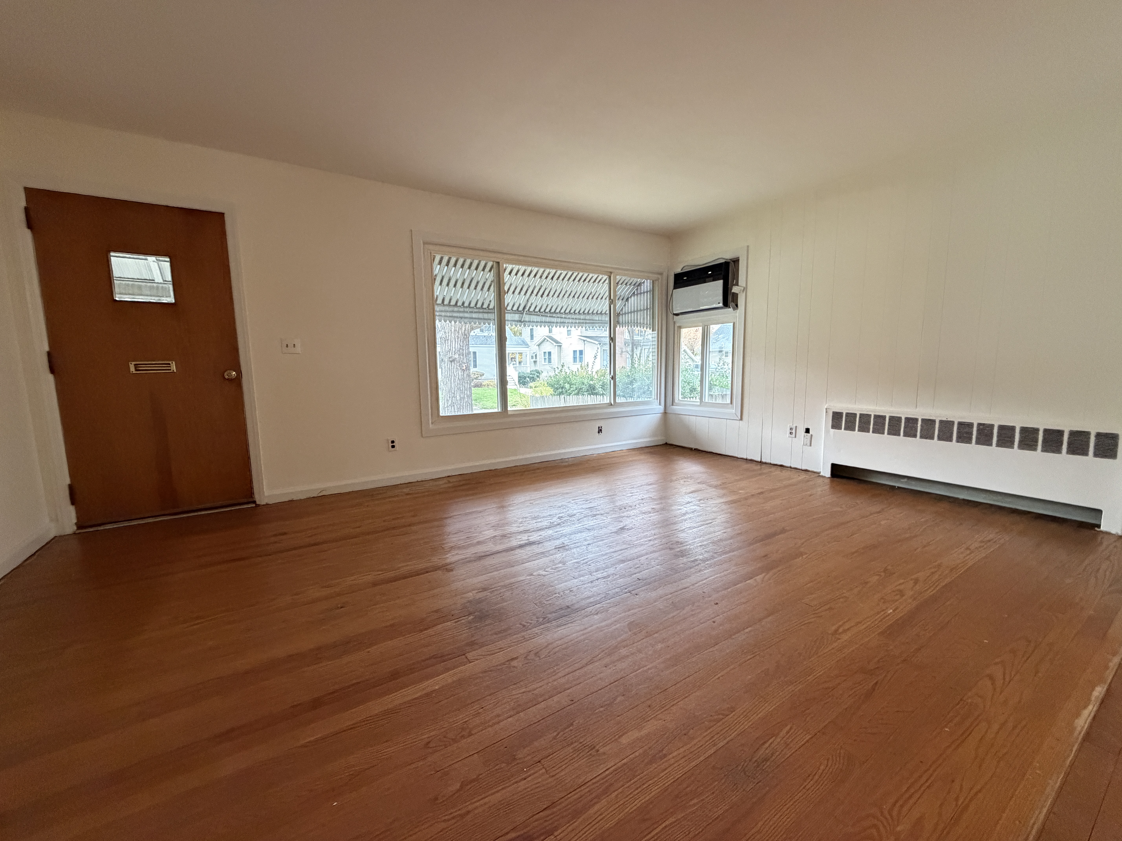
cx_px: 561
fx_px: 454
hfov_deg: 102.1
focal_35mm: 14
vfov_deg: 85.7
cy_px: 420
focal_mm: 2.22
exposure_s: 1/60
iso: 640
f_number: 2.2
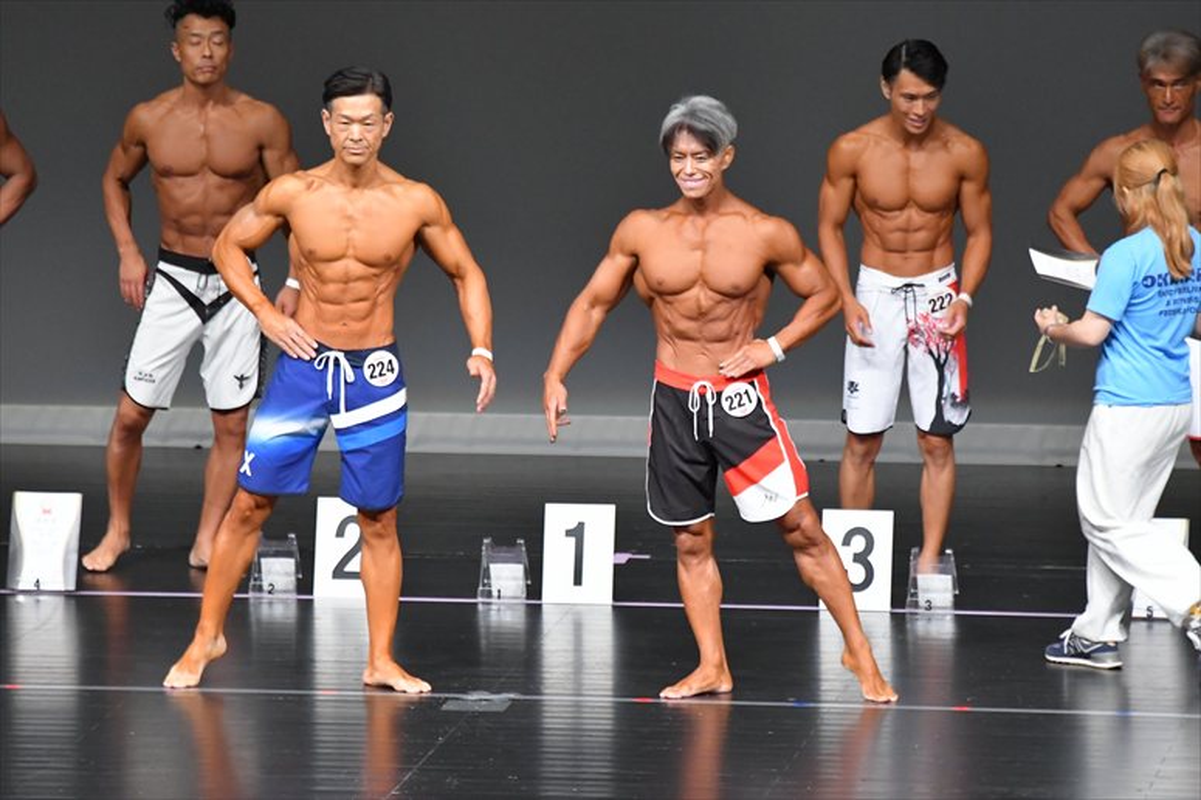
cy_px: 400
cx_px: 600
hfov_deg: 6.5
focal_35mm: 315
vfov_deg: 4.4
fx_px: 10504
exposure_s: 1/400
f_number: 5.6
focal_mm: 210
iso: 5000
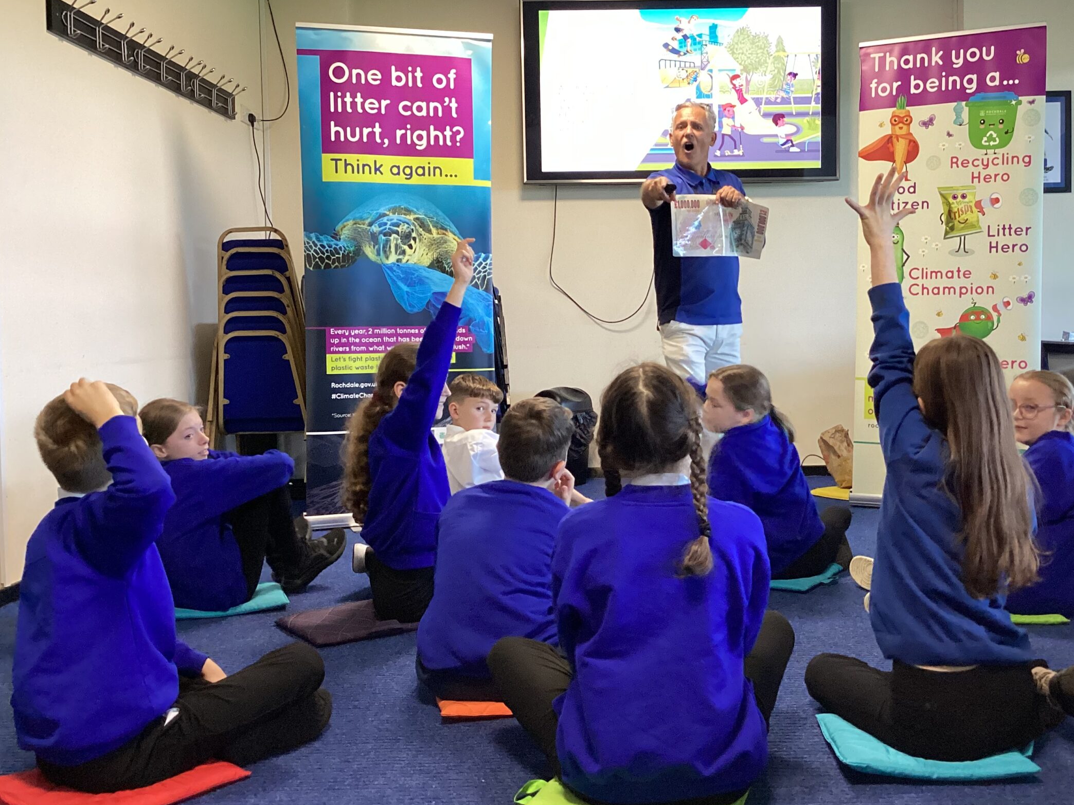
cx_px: 650
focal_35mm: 38
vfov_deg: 37.7
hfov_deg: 48.6
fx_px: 1179
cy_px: 367
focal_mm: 3.3
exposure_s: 1/50
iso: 250
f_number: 2.4
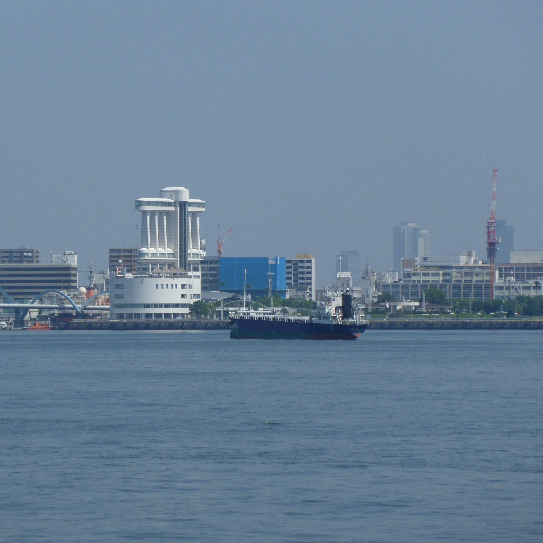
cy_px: 261
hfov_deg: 6.6
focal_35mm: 266
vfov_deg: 6.6
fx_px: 4721
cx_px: 173
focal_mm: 36
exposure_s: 1/500
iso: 100
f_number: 5.9
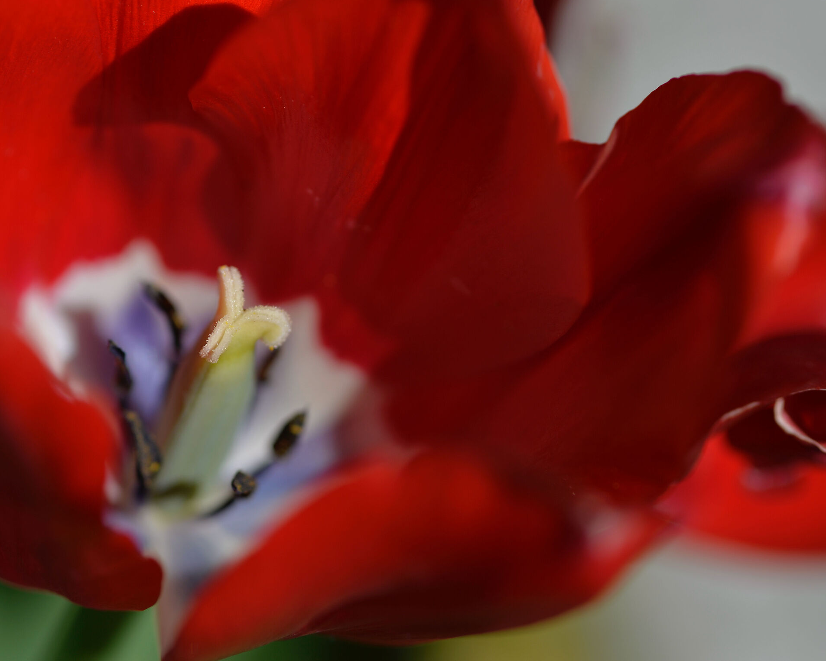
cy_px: 316
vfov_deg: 12.4
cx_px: 377
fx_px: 3032
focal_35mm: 124
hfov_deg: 15.5
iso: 100
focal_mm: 105
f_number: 4
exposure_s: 1/2000
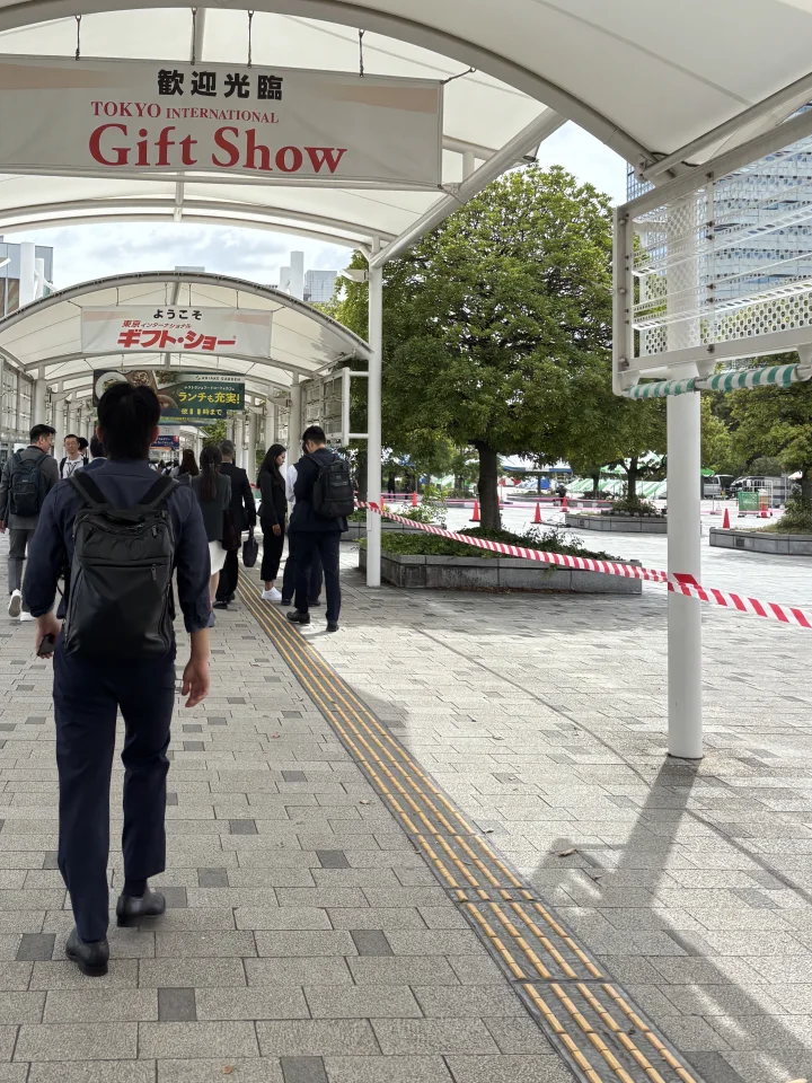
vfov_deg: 47.1
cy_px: 361
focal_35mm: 39
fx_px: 1220
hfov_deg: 36.3
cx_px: 247
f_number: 1.6
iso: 50
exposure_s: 1/1233
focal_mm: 5.96
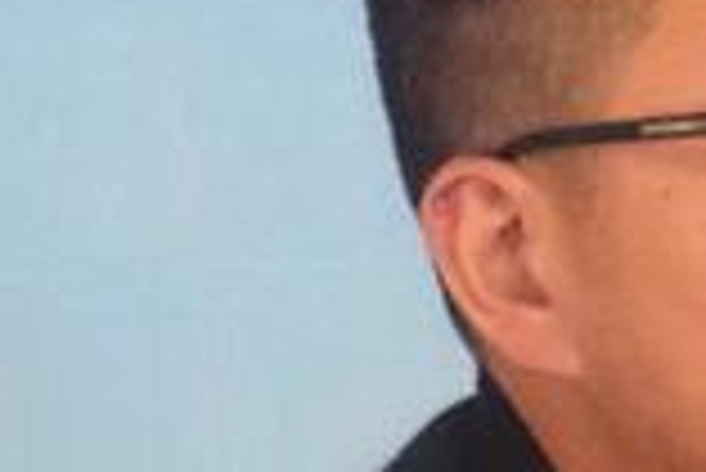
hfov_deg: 3.4
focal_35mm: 592
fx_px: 11620
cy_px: 638
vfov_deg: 2.3
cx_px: 1515
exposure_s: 1/60
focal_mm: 62
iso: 3600
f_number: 5
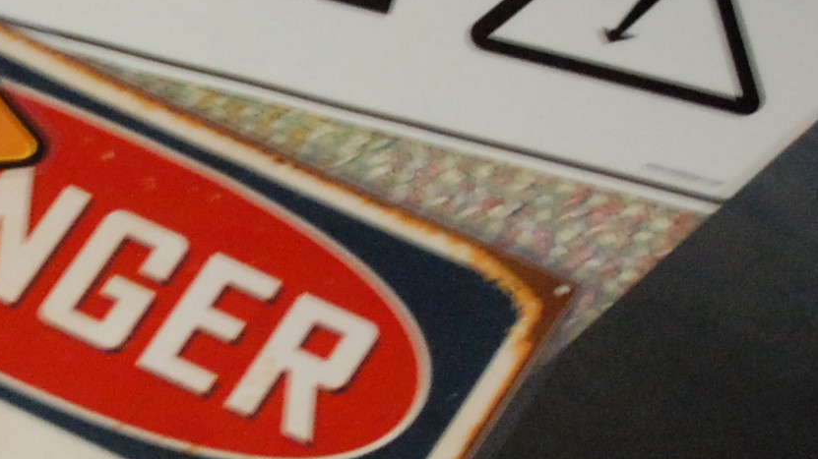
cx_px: -203
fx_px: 4684
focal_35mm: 216
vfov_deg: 5.6
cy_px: 490
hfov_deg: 9.8
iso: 1600
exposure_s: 1/6
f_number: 5.3
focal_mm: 38
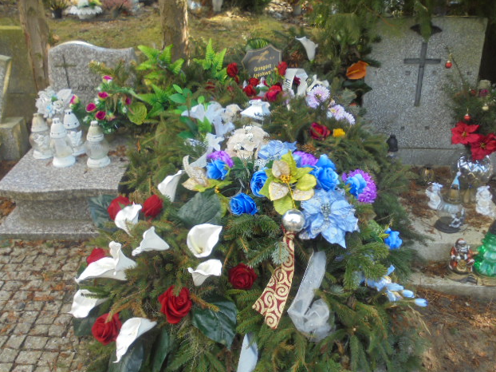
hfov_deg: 52.6
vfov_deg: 40.7
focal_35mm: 35
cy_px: 183
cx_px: 250
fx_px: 501
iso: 100
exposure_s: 1/100
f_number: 4
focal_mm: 6.1
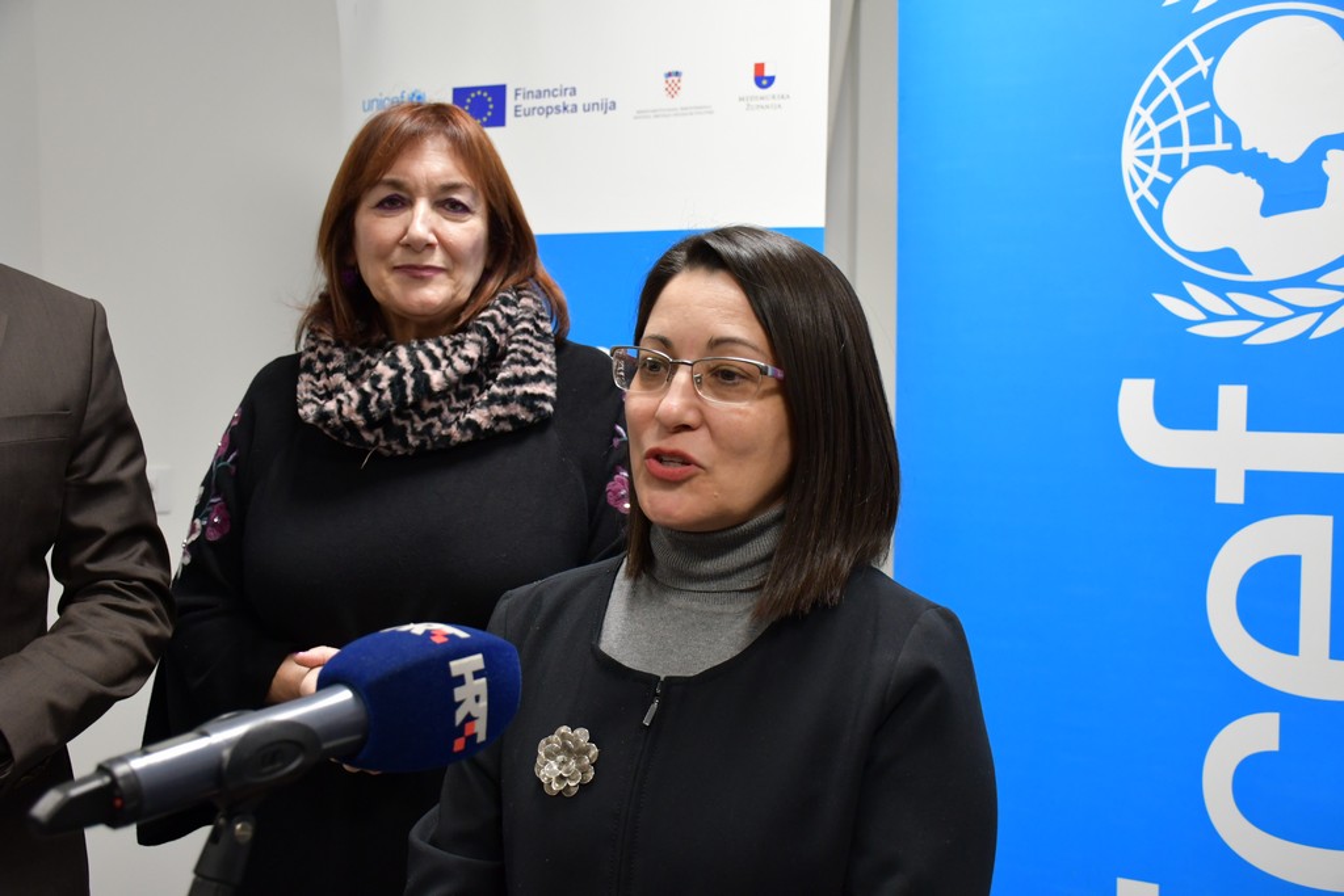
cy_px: 448
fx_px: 1456
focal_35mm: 39
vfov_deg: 34.2
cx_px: 672
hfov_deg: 49.5
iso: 1400
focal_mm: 26
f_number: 3.8
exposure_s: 1/125
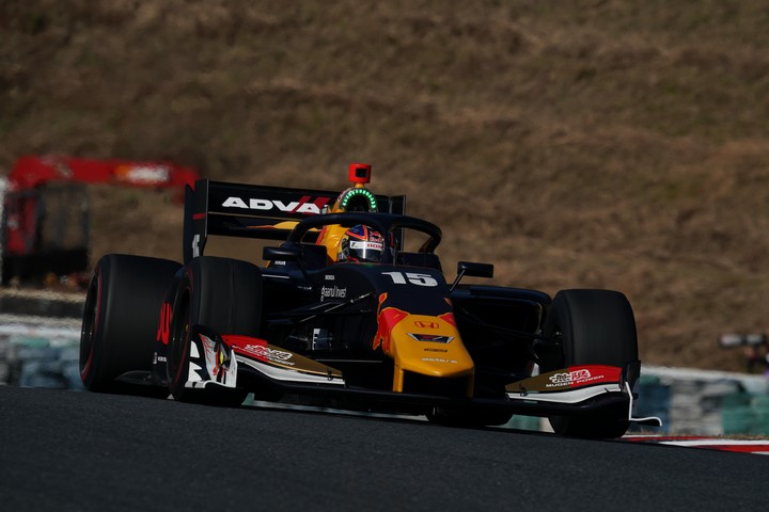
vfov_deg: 2.3
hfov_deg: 3.4
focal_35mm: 600
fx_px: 12816
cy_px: 256
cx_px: 384
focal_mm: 600
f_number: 13
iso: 200
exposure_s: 1/800
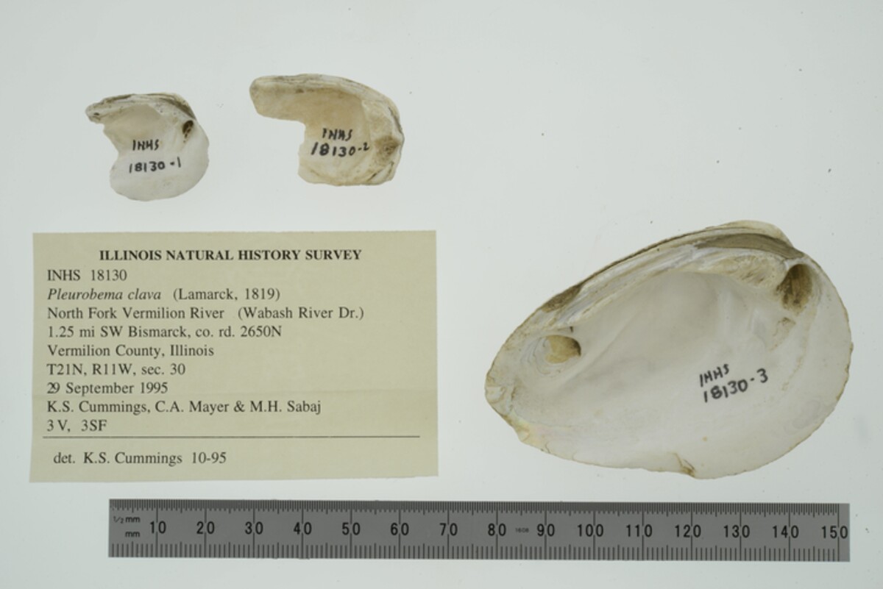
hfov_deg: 33.4
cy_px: 294
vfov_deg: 22.6
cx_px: 442
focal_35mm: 60
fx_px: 1472
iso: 100
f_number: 32
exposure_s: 1/10
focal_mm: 60
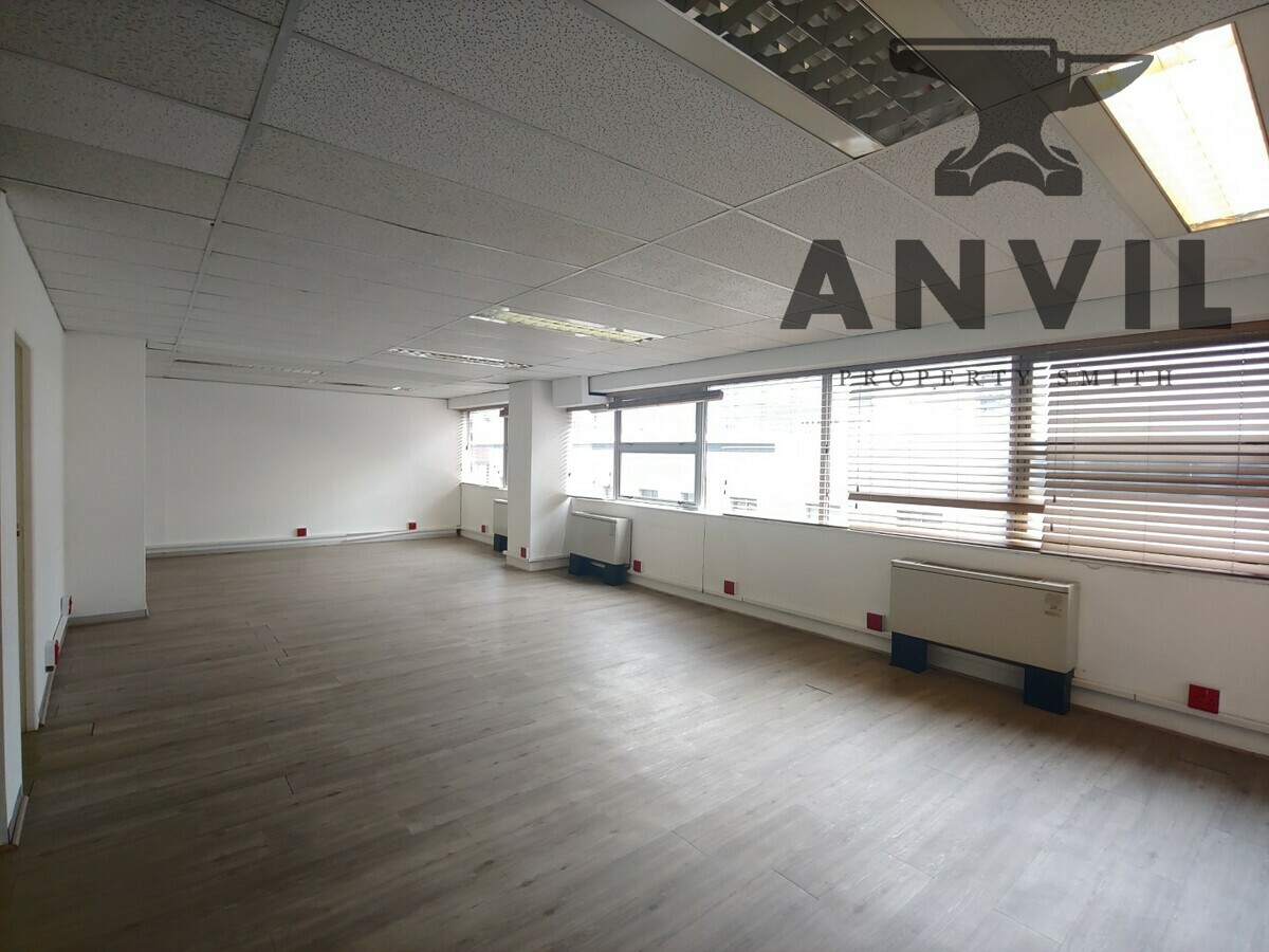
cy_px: 476
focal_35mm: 16
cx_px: 634
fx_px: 587
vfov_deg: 78.1
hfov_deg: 94.5
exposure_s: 1/33
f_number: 1.9
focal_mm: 2.18
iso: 50
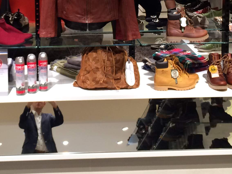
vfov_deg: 17.1
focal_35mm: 83
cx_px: 53
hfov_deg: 23.3
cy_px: -22
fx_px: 556
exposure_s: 1/33
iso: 50
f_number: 2.2
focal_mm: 4.15
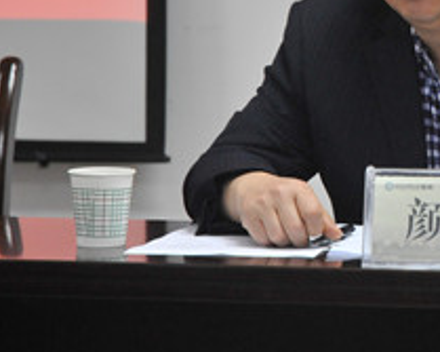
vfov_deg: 6.5
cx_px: 486
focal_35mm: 236
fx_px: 3072
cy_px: 25
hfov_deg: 8.1
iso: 1600
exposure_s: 1/80
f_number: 4.5
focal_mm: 70
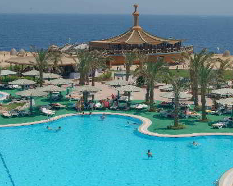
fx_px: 455
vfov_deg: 23.0
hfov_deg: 28.6
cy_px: 127
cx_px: 148
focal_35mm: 66
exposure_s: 1/180
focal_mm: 24
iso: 100
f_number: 11
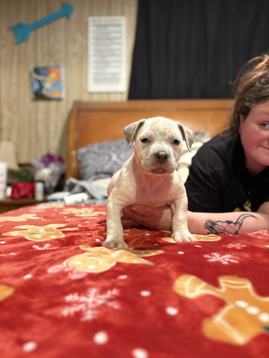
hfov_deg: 53.1
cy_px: 179
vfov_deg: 67.3
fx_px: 269
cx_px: 134
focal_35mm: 26
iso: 500
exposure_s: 1/30
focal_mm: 5.96
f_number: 1.6
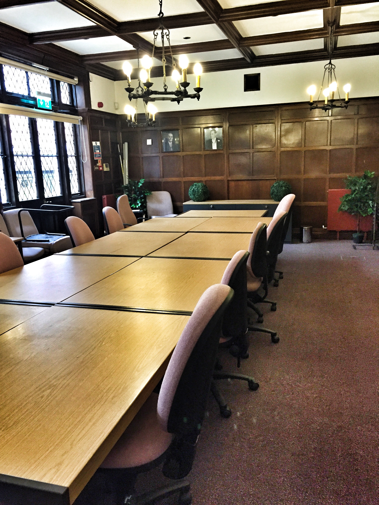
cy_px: 252
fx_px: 423
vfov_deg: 61.7
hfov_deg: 48.2
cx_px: 190
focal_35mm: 29
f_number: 2.2
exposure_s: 1/33
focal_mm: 4.15
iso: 200
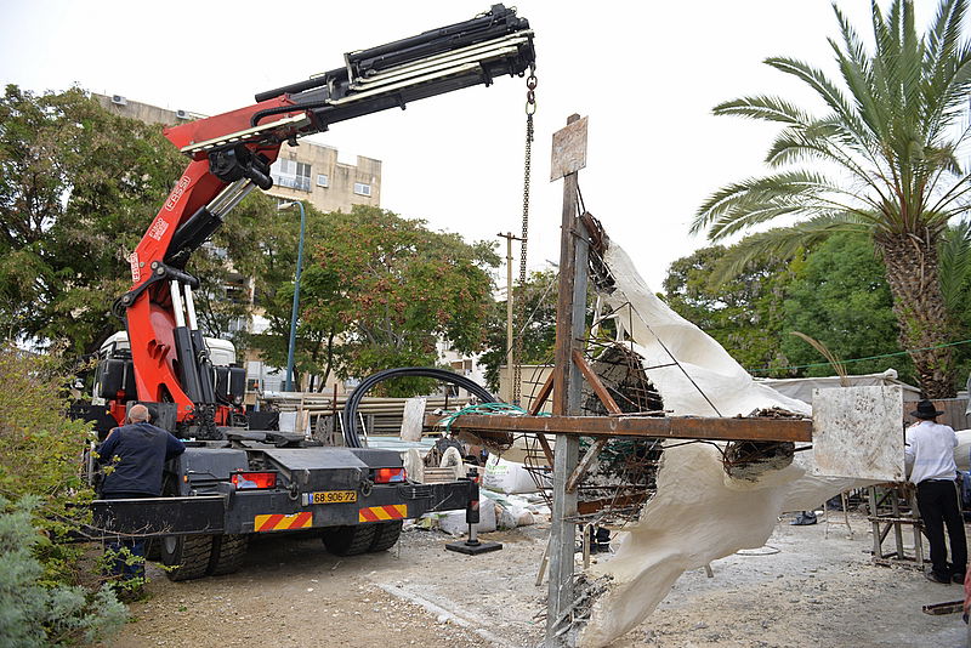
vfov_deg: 53.2
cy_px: 324
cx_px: 486
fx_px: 648
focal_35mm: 24
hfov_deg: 73.7
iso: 400
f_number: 3.5
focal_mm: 24
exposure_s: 1/320
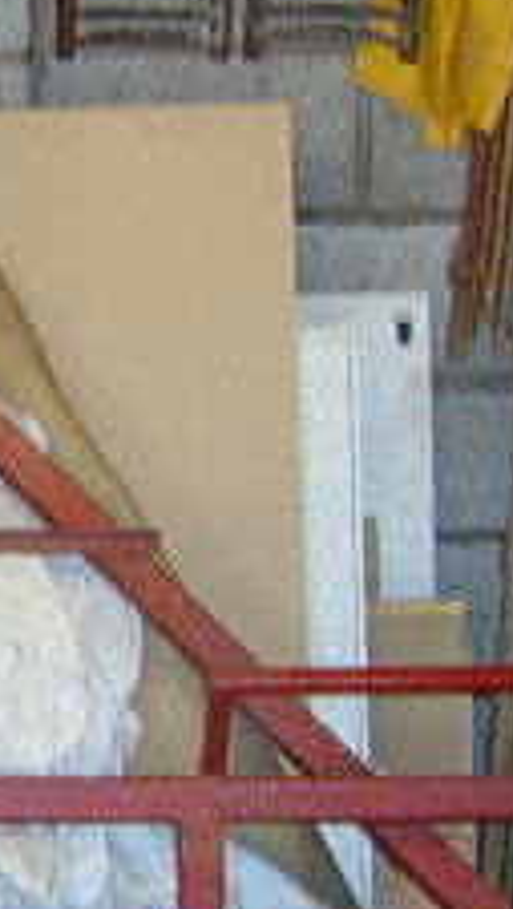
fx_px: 2315
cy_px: 420
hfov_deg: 12.3
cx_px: -109
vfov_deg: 22.2
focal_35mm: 96
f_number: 2.7
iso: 141
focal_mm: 8.13
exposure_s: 1/30
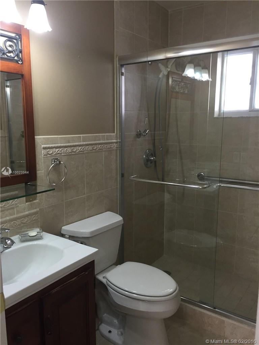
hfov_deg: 48.2
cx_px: 130
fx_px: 289
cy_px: 172
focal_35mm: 29
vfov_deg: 61.7
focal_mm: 4.15
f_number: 2.2
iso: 50
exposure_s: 1/30
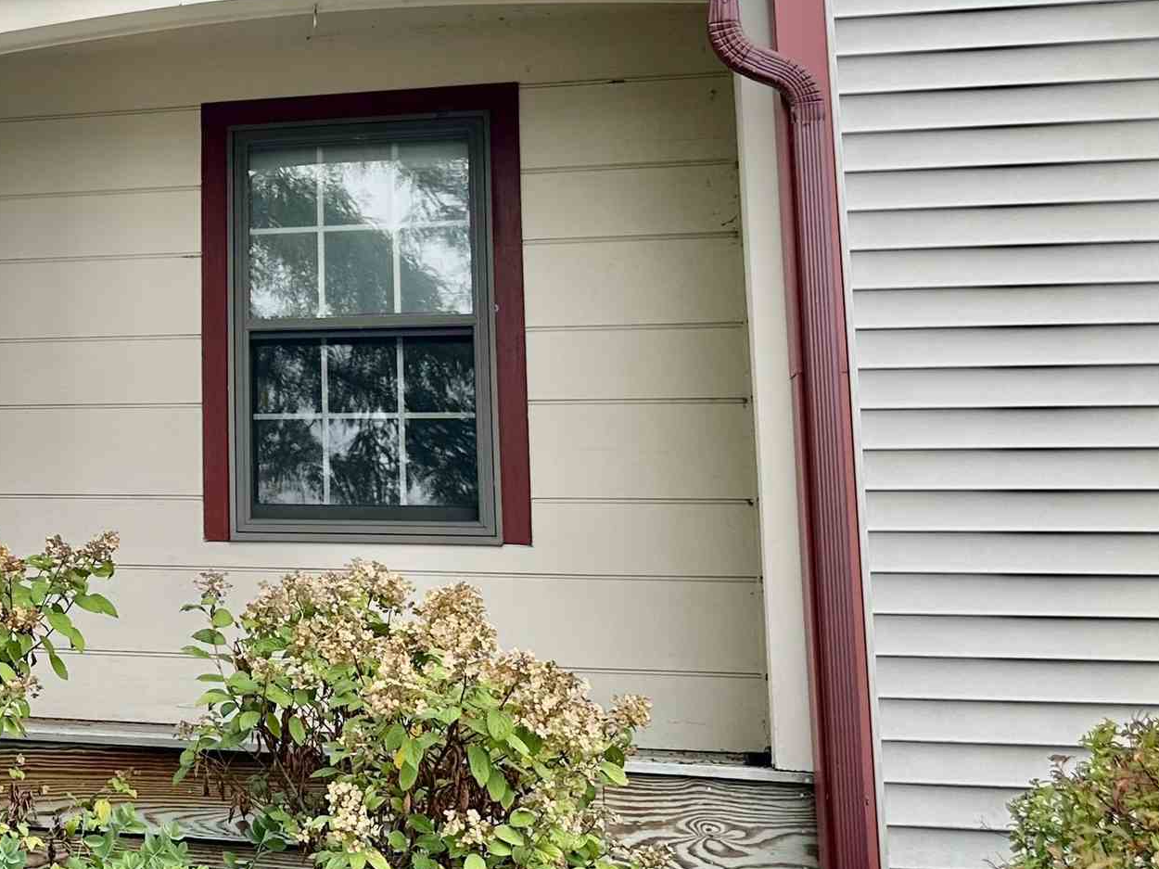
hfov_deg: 29.1
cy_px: 288
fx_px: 1975
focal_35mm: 59
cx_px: -162
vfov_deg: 24.7
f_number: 1.78
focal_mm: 6.86
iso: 80
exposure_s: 1/210
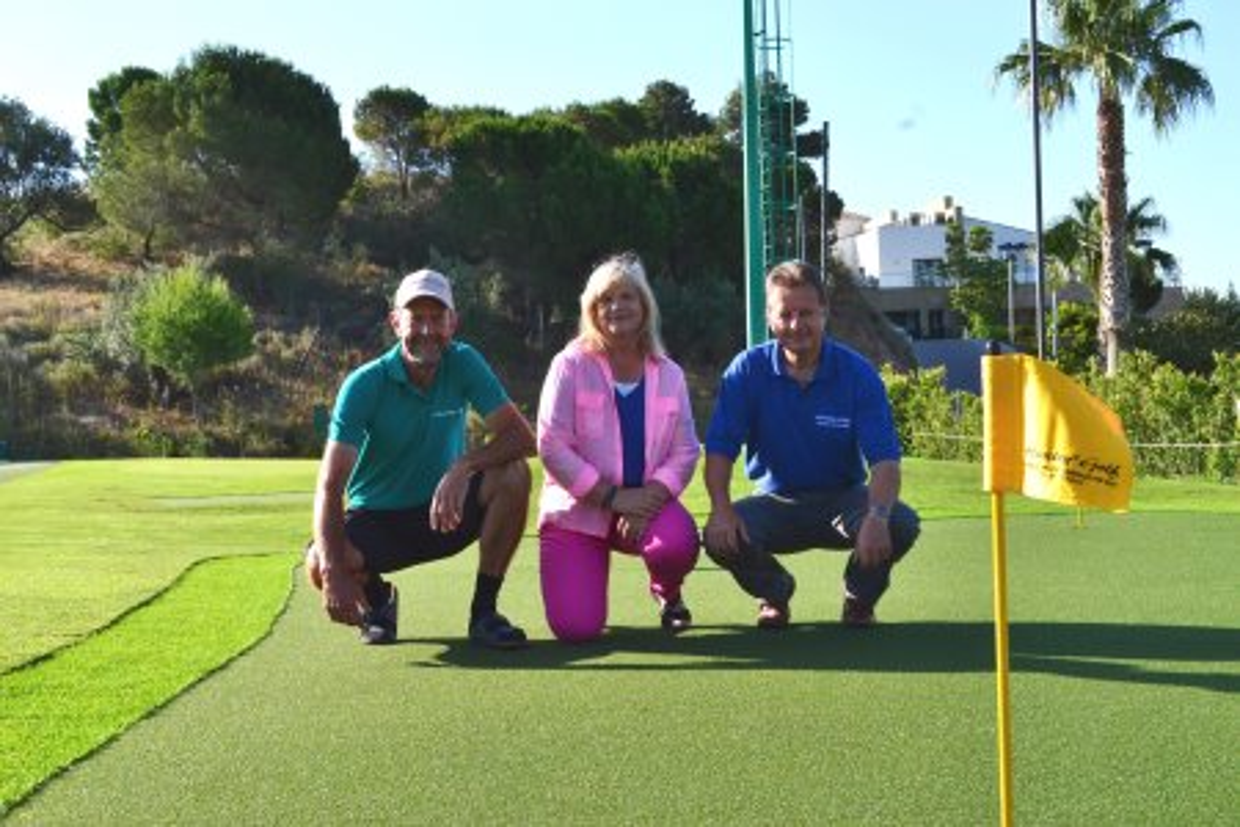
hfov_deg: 46.4
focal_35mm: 42
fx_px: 1447
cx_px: 620
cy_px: 414
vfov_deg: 31.9
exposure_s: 1/320
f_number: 10
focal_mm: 28
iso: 400
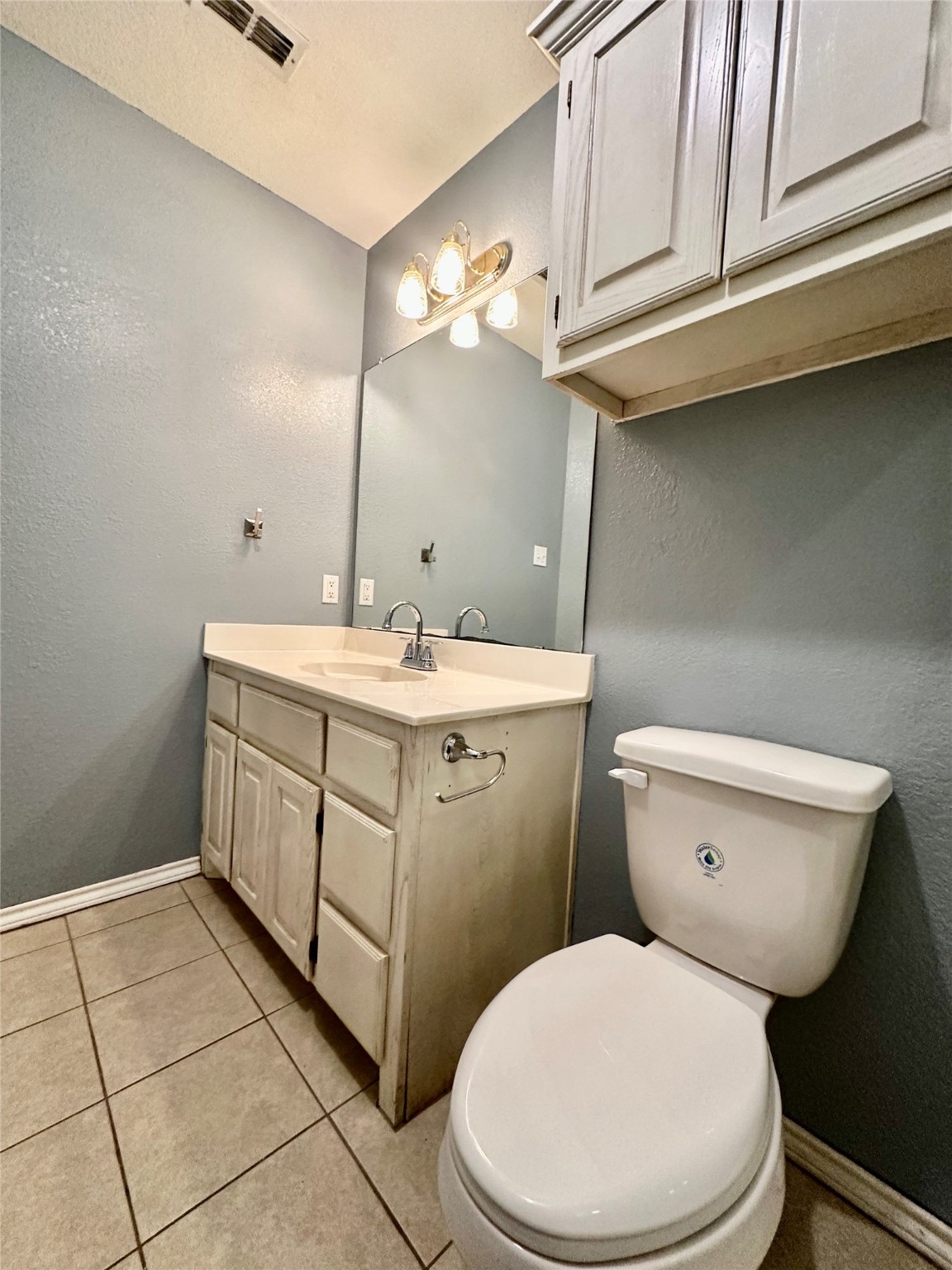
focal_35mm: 14
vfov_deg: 102.1
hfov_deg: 85.7
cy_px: 635
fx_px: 513
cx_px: 476
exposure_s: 1/60
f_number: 2.2
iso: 320
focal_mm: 2.22
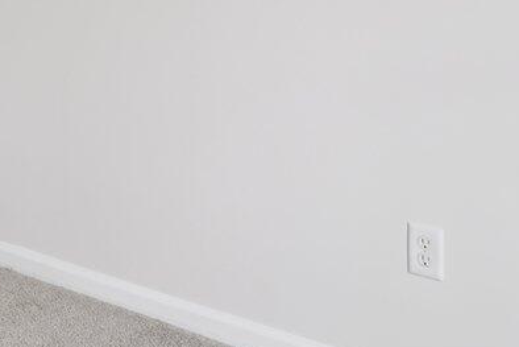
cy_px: -137
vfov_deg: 16.3
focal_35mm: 78
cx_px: -211
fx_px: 1125
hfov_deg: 22.4
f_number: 9
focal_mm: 15
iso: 100
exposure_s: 1/8
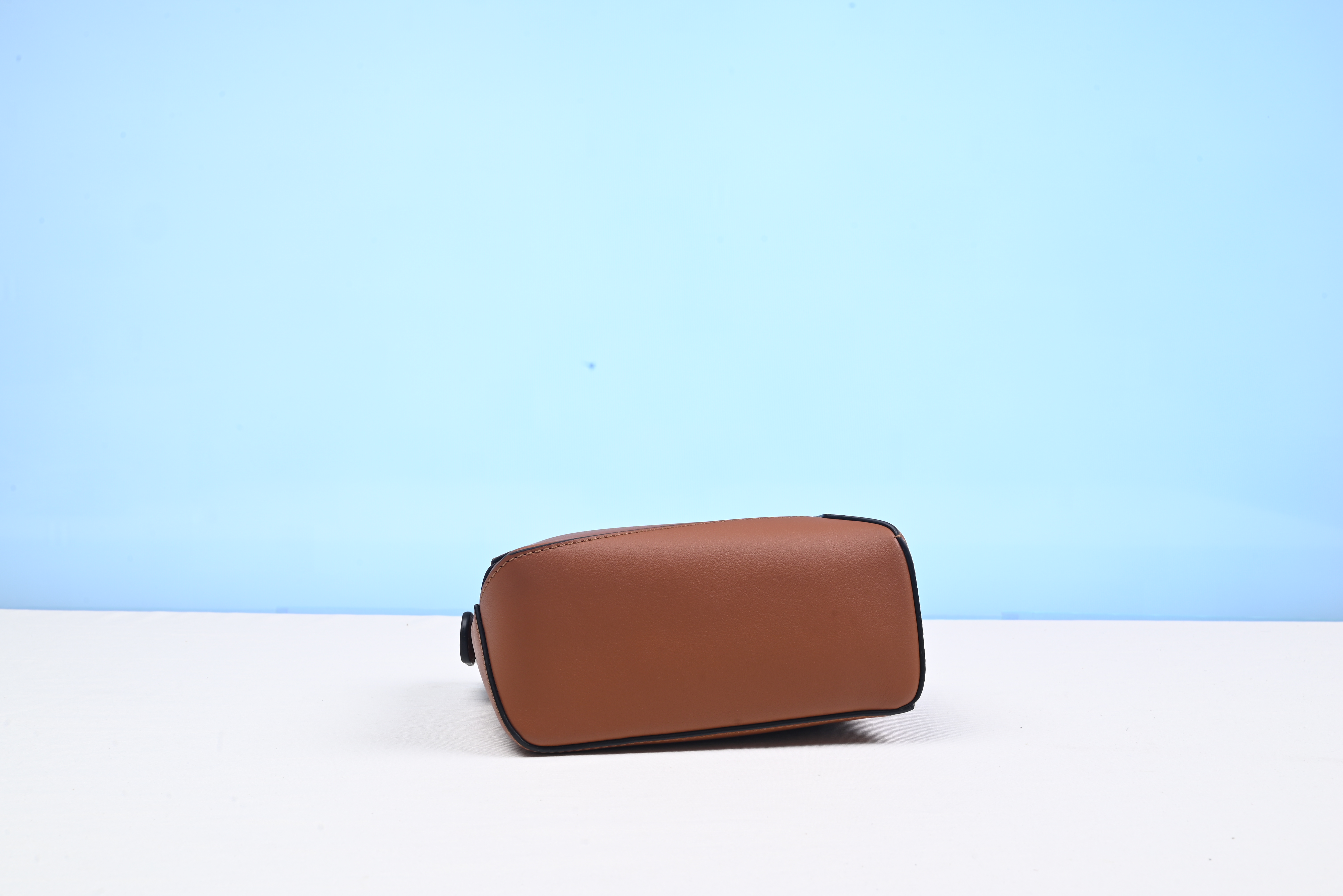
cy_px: 448
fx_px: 1493
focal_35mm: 40
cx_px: 672
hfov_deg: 48.4
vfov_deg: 33.4
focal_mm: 40
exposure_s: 1/2
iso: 100
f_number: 16
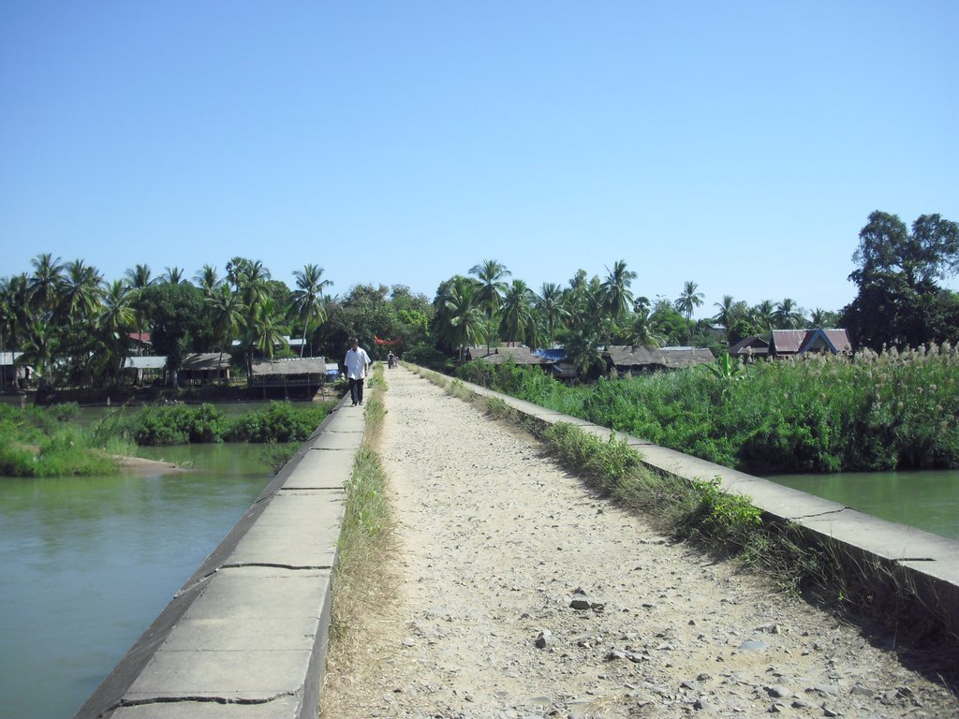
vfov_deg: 37.7
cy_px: 360
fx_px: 1053
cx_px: 480
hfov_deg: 49.0
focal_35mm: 38
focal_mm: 6.2
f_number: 8
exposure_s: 1/200
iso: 100
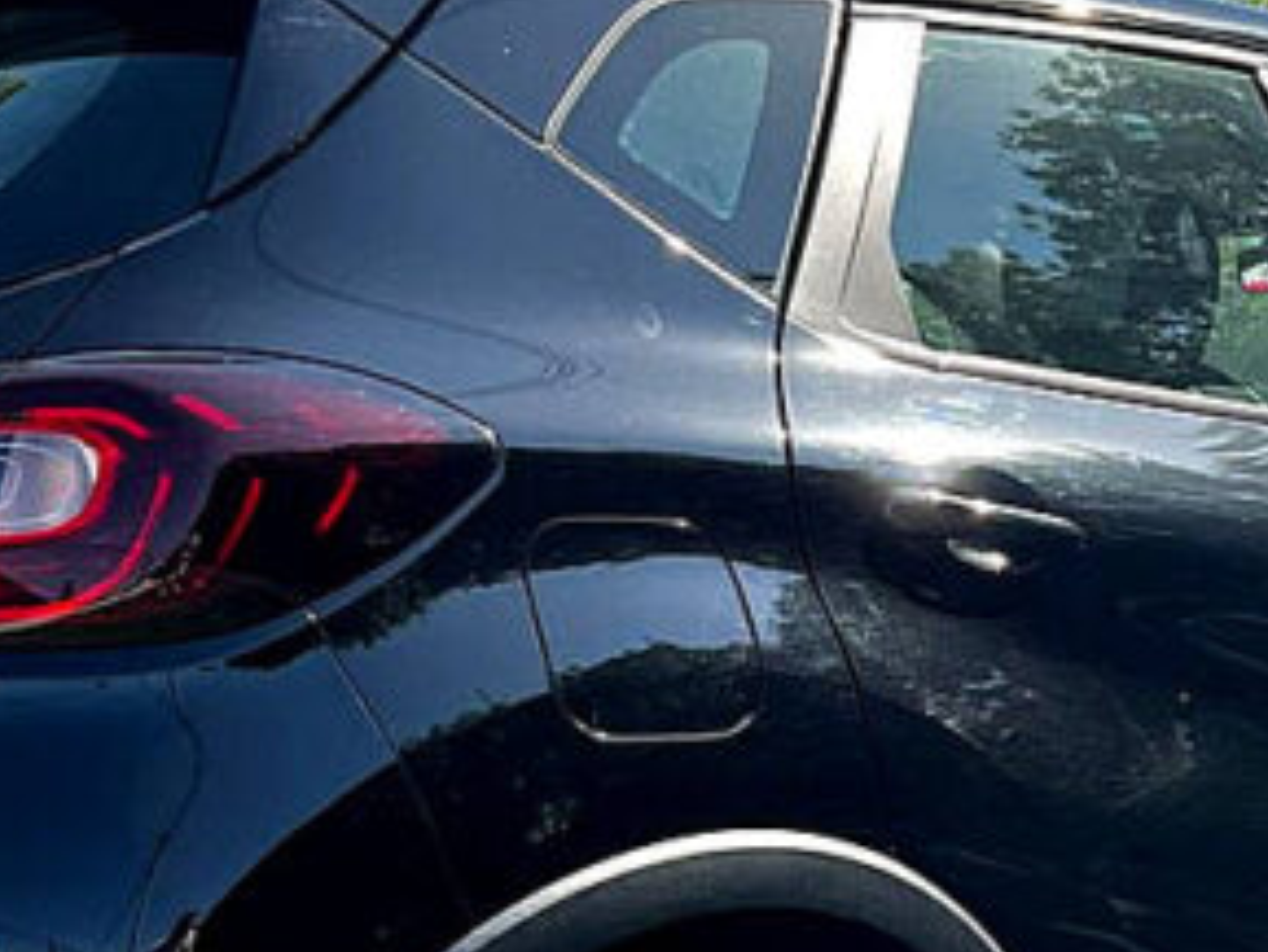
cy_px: 814
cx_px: 891
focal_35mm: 72
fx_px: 2638
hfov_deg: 26.8
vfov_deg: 20.1
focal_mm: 5.7
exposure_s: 1/1224
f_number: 1.5
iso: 50
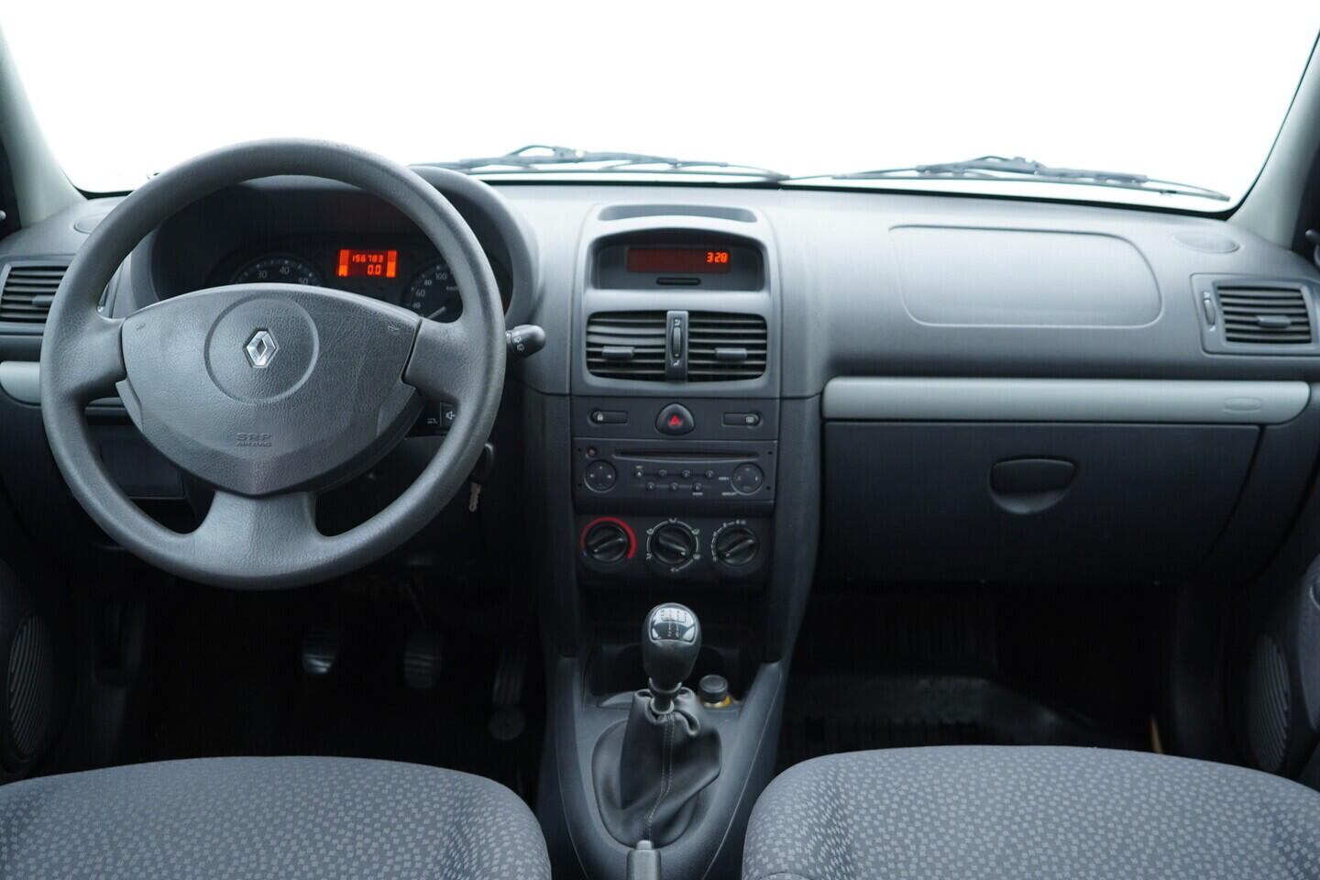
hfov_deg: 53.1
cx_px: 660
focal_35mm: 36
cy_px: 440
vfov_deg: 36.9
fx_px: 1320
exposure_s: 1/40
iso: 250
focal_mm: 24
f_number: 2.8
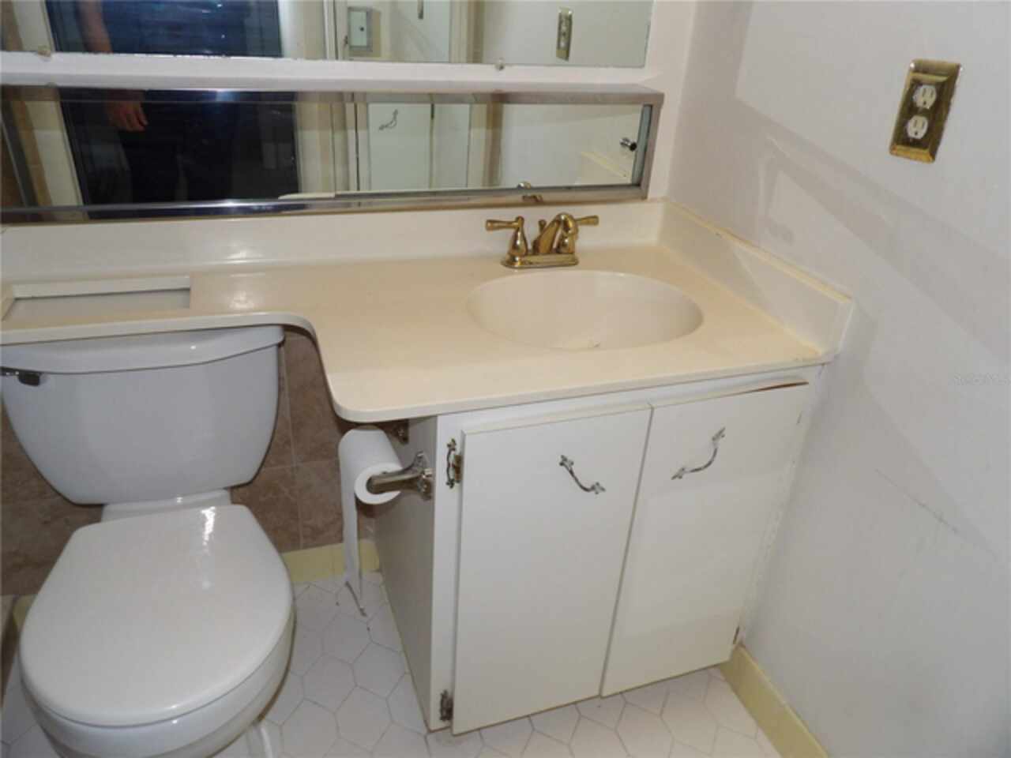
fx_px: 701
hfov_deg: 71.6
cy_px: 379
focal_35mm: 24
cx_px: 506
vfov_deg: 56.8
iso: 200
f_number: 3.2
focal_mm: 4.3
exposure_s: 1/33
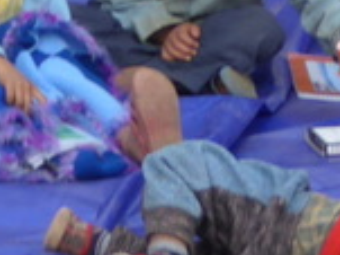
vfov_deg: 4.5
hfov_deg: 5.7
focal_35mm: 319
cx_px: -804
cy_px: -442
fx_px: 3131
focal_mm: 8.4
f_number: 4
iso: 80
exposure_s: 1/125
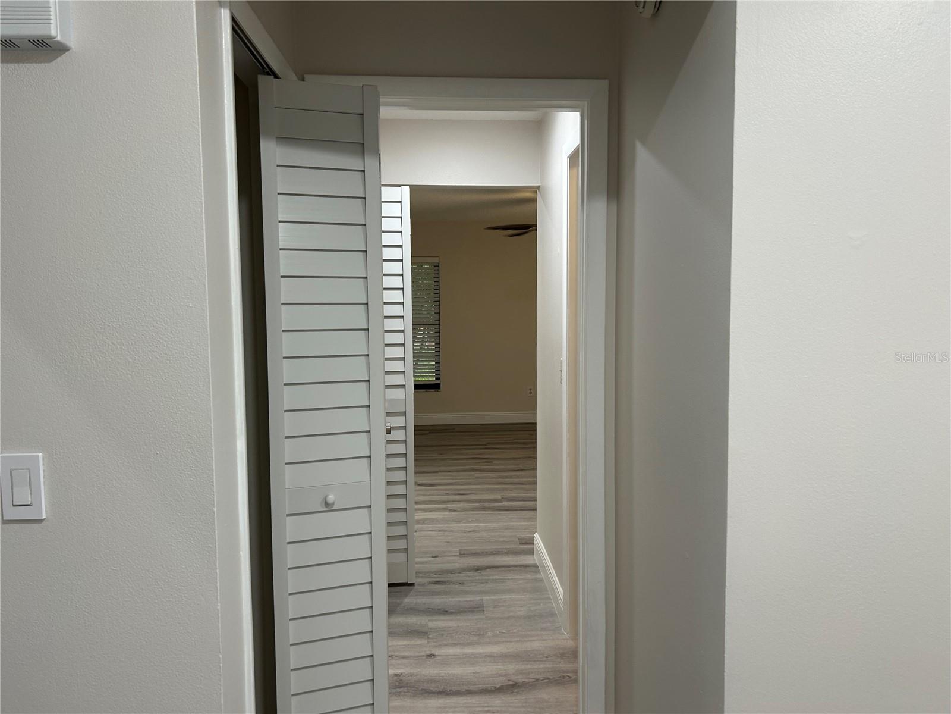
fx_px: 714
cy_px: 357
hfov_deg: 67.3
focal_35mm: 26
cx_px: 476
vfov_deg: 53.1
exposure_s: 1/60
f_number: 1.5
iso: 64
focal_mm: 5.7
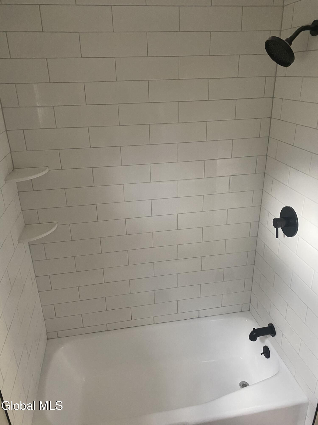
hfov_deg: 53.1
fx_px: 318
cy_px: 212
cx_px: 159
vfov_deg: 67.3
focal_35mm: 26
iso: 320
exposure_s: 1/60
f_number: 1.8
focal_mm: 4.25
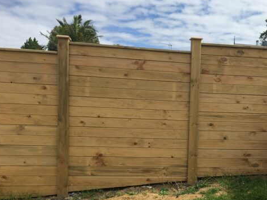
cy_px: 140
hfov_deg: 39.1
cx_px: 208
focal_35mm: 47
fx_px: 362
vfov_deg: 30.5
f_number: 2.2
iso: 25
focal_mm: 4.15
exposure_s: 1/1570
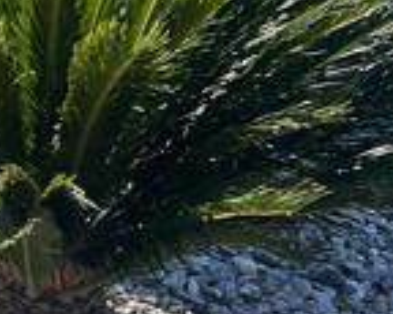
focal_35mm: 180
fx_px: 2092
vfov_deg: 8.6
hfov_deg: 10.2
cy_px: 66
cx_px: -262
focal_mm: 5.7
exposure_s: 1/2457
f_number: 1.5
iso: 50
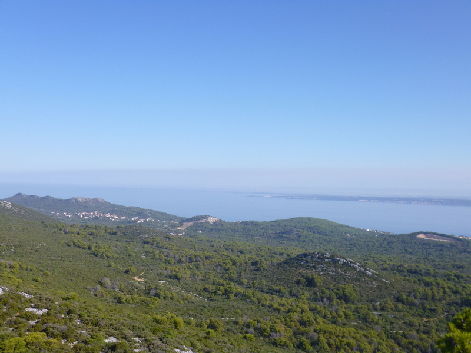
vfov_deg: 39.7
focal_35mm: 36
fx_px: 490
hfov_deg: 51.4
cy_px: 176
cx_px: 236
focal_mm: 6.5
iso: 100
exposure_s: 1/640
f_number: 3.6
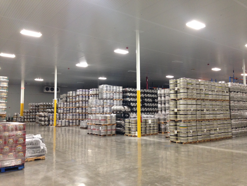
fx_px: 235
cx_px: 124
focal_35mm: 33
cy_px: 93
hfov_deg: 55.4
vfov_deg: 42.9
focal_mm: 4.12
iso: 125
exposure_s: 1/20
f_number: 2.4
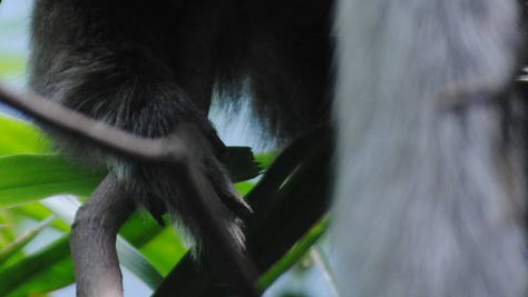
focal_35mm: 637
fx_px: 8921
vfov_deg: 1.9
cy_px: -290
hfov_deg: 3.4
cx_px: 195
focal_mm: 120
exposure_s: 1/125
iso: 320
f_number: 4.8
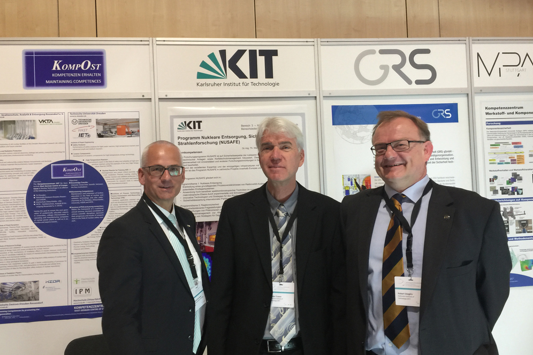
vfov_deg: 42.3
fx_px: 459
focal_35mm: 31
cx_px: 264
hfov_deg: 60.3
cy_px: 167
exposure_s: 1/17
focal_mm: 4.15
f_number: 2.2
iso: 64
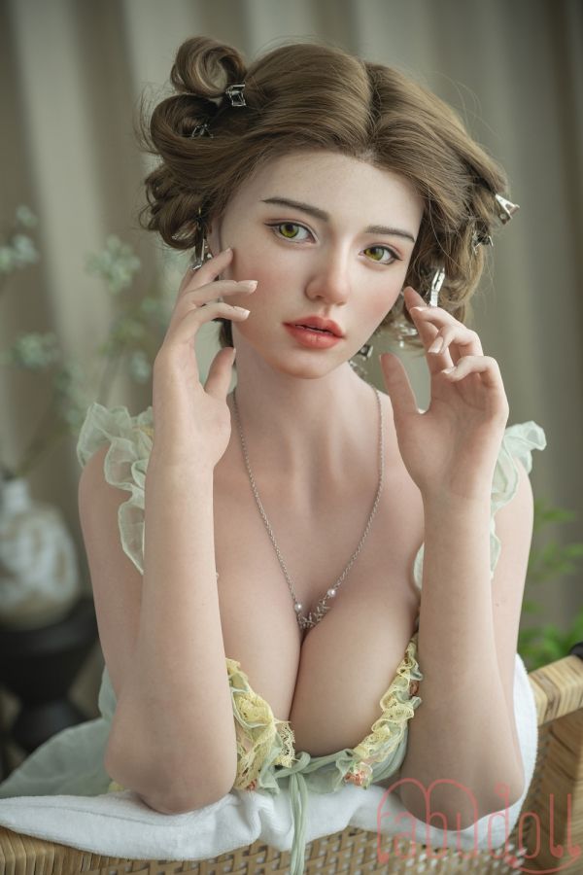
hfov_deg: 17.1
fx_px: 1943
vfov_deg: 25.4
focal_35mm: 80
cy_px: 438
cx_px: 292
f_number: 4.5
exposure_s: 1/200
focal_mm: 80
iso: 400
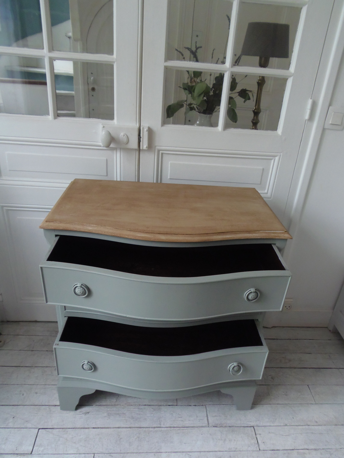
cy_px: 229
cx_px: 172
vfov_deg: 71.6
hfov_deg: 56.8
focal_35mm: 24
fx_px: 318
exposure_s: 1/30
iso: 200
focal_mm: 4.3
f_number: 2.9
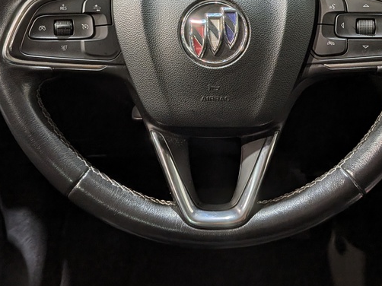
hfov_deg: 38.9
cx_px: 205
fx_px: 540
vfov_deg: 28.4
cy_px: 22
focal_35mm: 49
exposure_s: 1/145
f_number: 1.7
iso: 26
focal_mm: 4.53
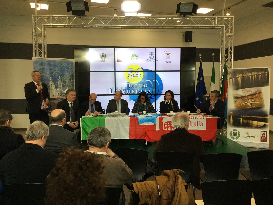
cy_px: 102
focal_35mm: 31
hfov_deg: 58.4
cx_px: 136
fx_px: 244
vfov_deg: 45.4
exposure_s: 1/33
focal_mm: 3.3
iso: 40
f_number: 2.4
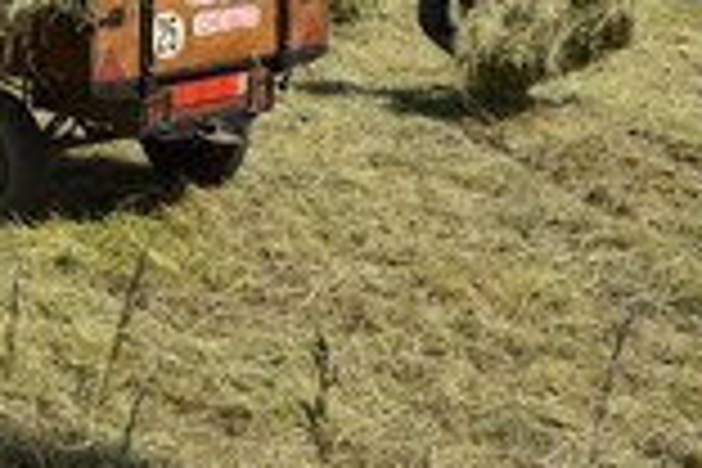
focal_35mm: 94
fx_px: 1833
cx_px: -18
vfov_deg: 14.3
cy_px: -32
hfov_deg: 20.9
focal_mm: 35
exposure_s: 1/320
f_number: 10
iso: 200
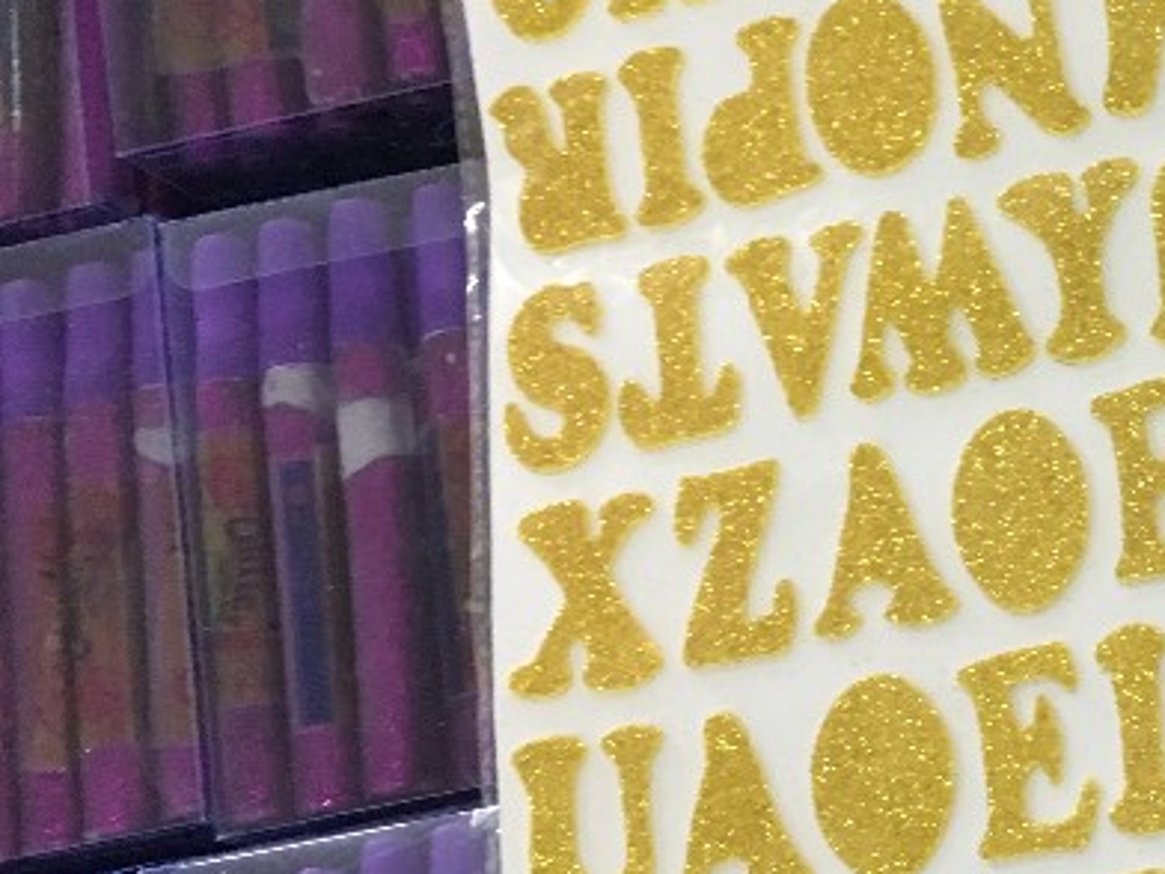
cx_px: 1483
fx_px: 2490
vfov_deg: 19.9
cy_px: 520
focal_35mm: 74
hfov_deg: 23.5
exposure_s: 1/33
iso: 200
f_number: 2.2
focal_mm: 4.15
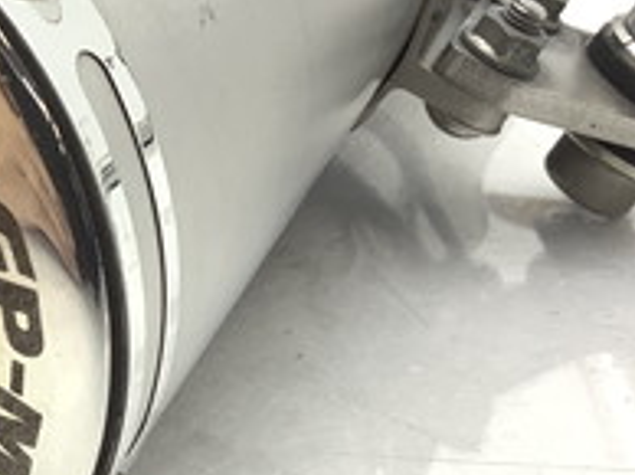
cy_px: 206
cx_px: -108
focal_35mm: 96
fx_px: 1759
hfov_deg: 19.4
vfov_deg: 15.4
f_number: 2.4
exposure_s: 1/120
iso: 40
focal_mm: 3.3
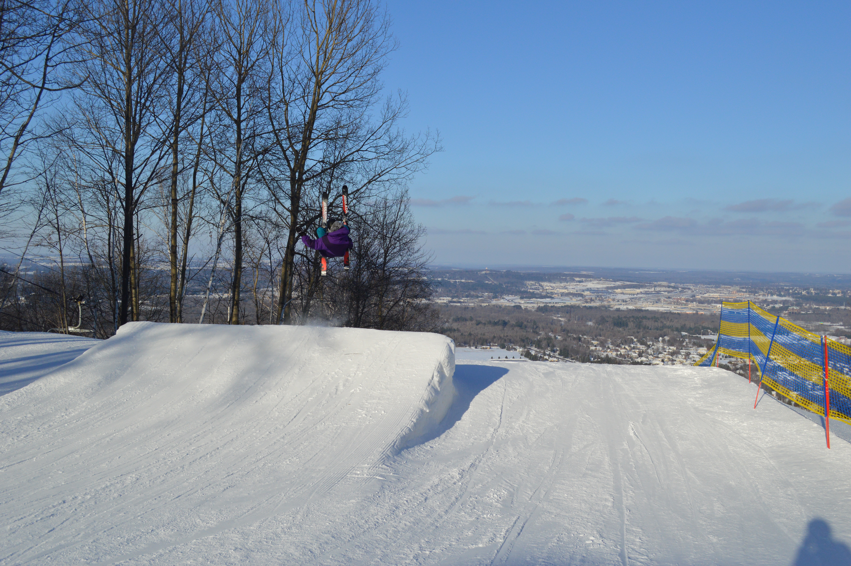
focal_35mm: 36
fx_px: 850
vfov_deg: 36.8
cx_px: 426
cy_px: 283
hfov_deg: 53.2
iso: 400
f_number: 7.1
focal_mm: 24
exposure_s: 1/2000
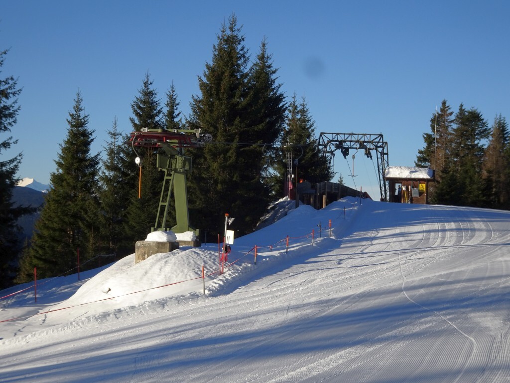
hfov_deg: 25.0
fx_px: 1149
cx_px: 255
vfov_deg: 18.9
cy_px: 192
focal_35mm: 78
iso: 80
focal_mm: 13.26
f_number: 5
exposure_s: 1/500
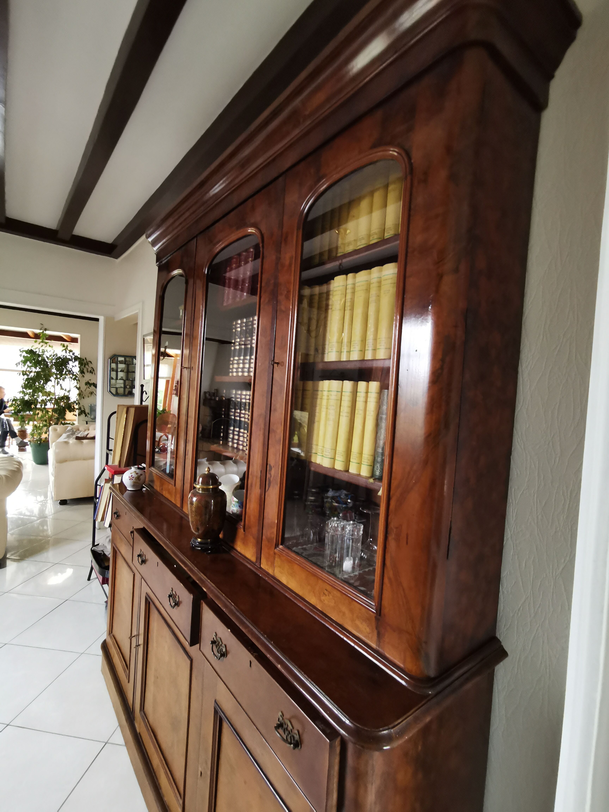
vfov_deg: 91.0
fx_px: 399
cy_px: 406
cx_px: 304
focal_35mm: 17
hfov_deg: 74.7
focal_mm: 2.26
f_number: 2.2
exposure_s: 1/20
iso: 500
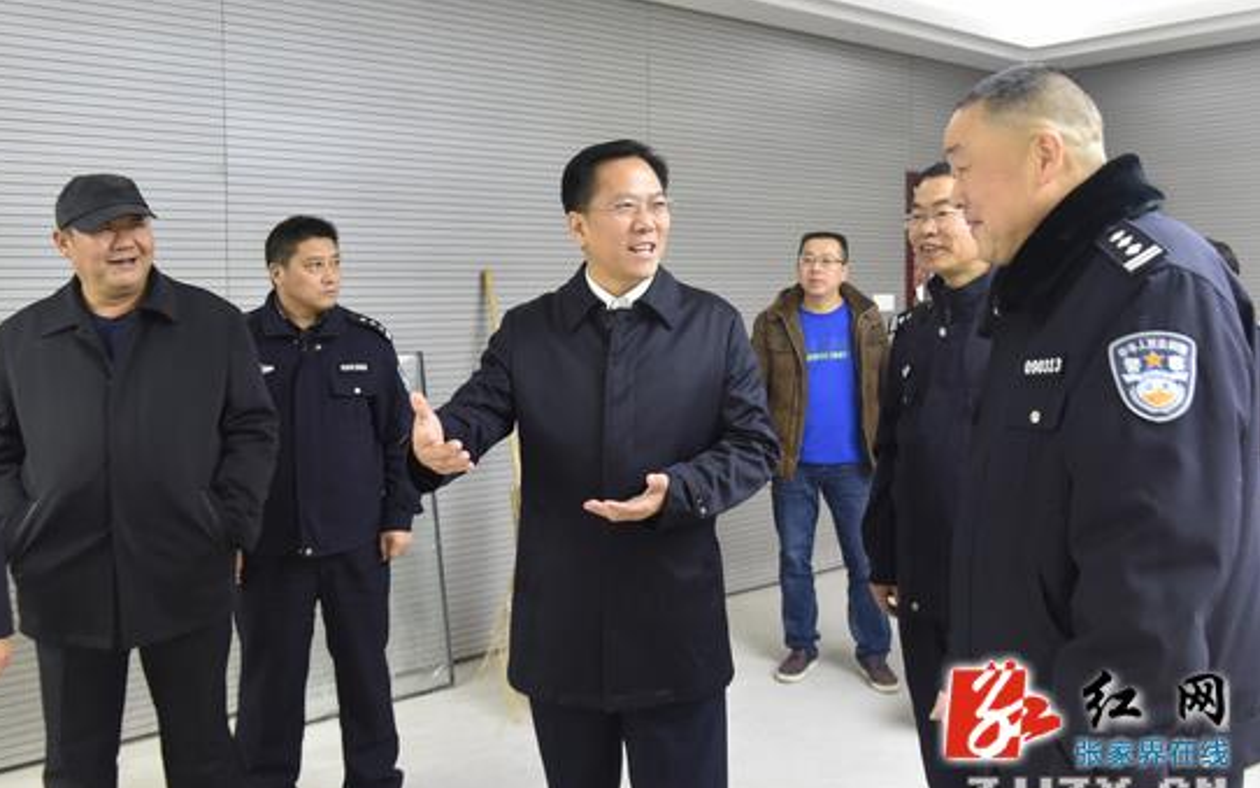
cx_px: 625
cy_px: 387
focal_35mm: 30
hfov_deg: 62.9
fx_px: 1030
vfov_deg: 41.9
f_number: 5
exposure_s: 1/80
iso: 1600
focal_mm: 29
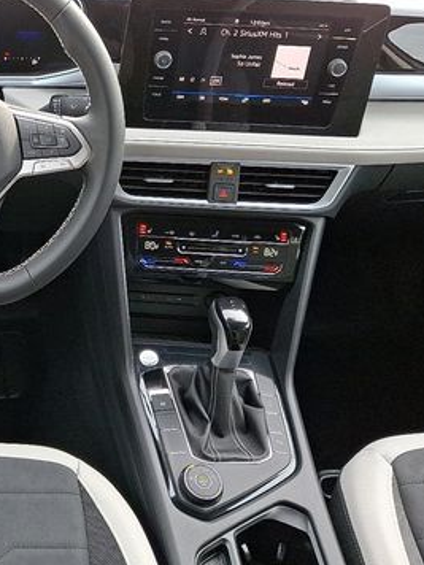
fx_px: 735
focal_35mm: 45
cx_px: -35
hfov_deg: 29.3
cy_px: 222
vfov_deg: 41.9
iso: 44
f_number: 1.8
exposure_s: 1/120
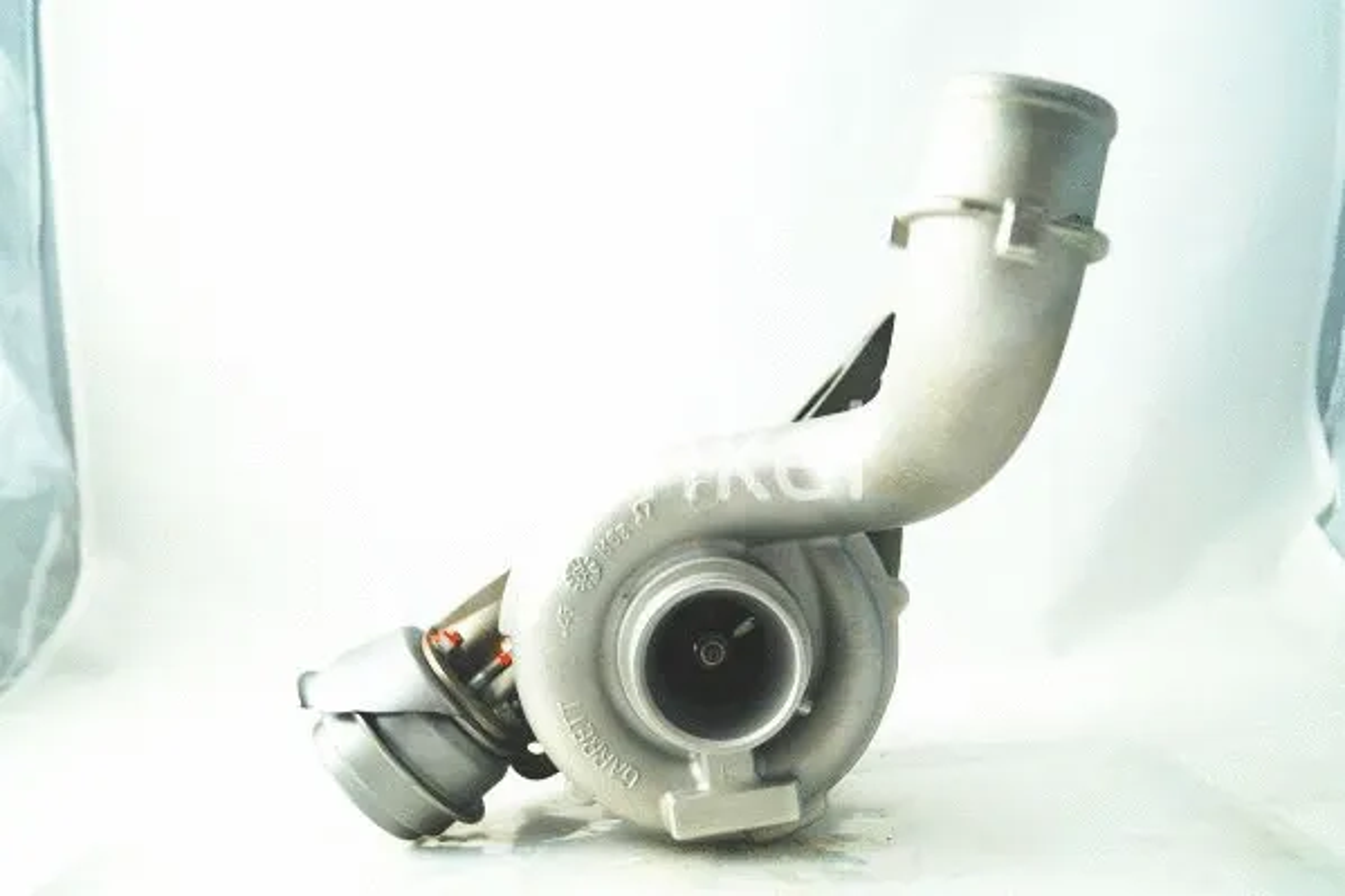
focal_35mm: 39
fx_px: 1457
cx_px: 672
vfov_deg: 34.2
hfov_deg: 49.6
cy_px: 448
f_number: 4.5
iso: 250
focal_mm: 26
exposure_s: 1/160
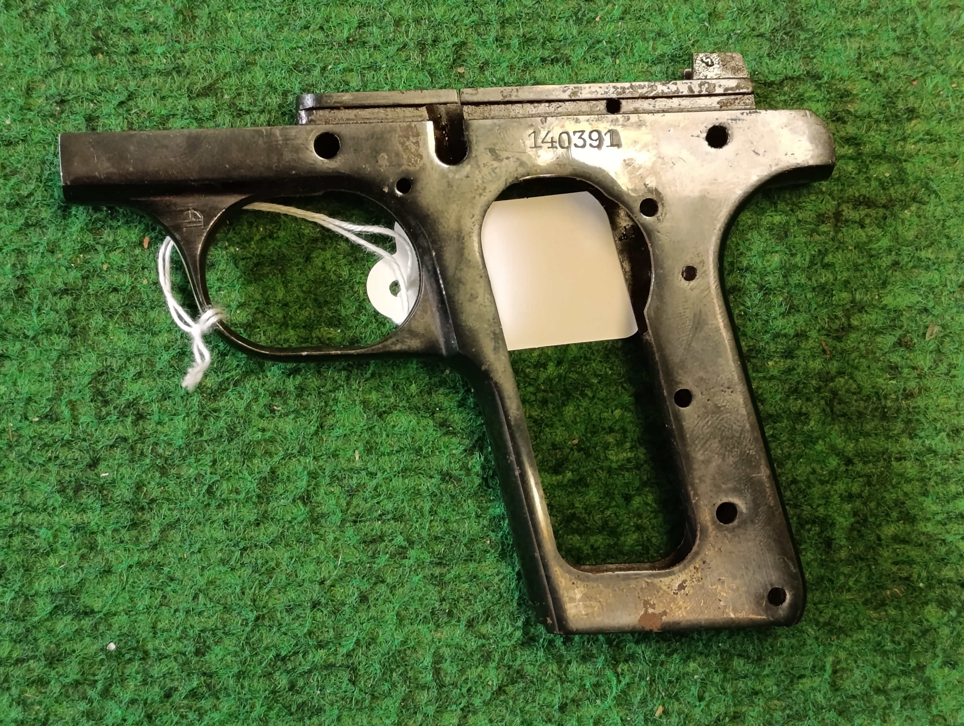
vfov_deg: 16.1
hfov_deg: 21.3
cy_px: 363
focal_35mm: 92
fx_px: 2565
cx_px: 482
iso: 1000
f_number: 1.6
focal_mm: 6.14
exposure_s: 1/100
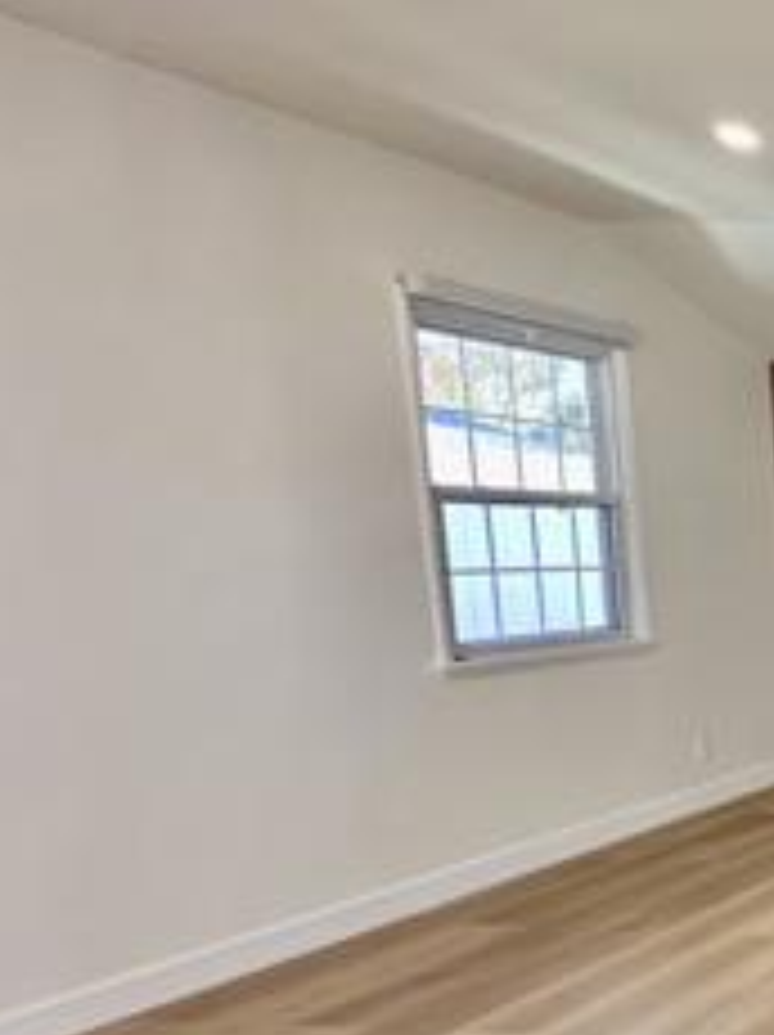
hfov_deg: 21.5
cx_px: 1426
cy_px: 716
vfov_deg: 46.9
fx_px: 1165
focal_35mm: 39
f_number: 2.2
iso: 160
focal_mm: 2.22
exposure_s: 1/120
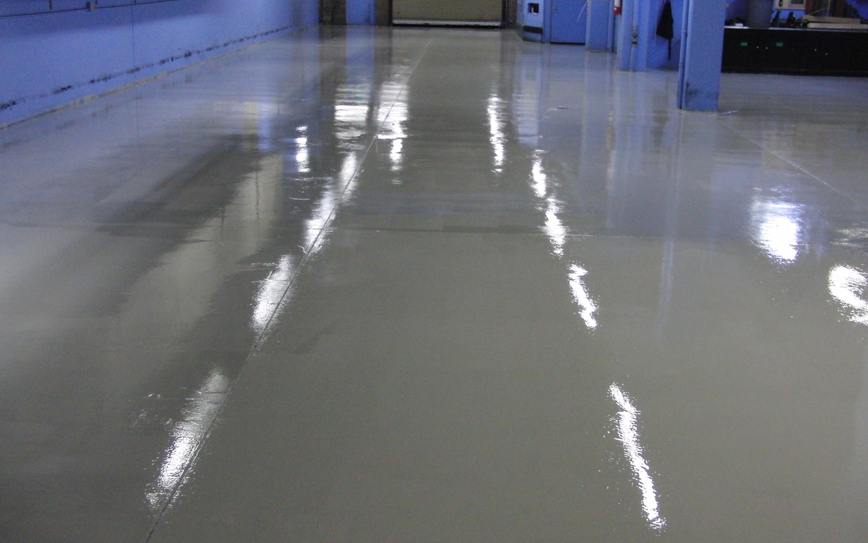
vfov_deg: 31.9
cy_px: 219
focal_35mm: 40
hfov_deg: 49.3
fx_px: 946
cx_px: 441
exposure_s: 1/40
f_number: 3.6
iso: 400
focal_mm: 6.42
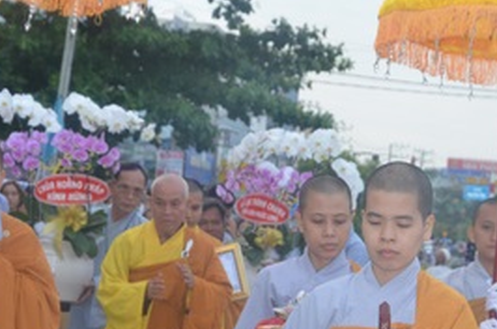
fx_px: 2121
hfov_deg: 13.3
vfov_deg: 8.8
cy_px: 281
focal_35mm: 154
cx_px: 370
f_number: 7.1
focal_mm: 42
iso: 800
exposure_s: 1/250
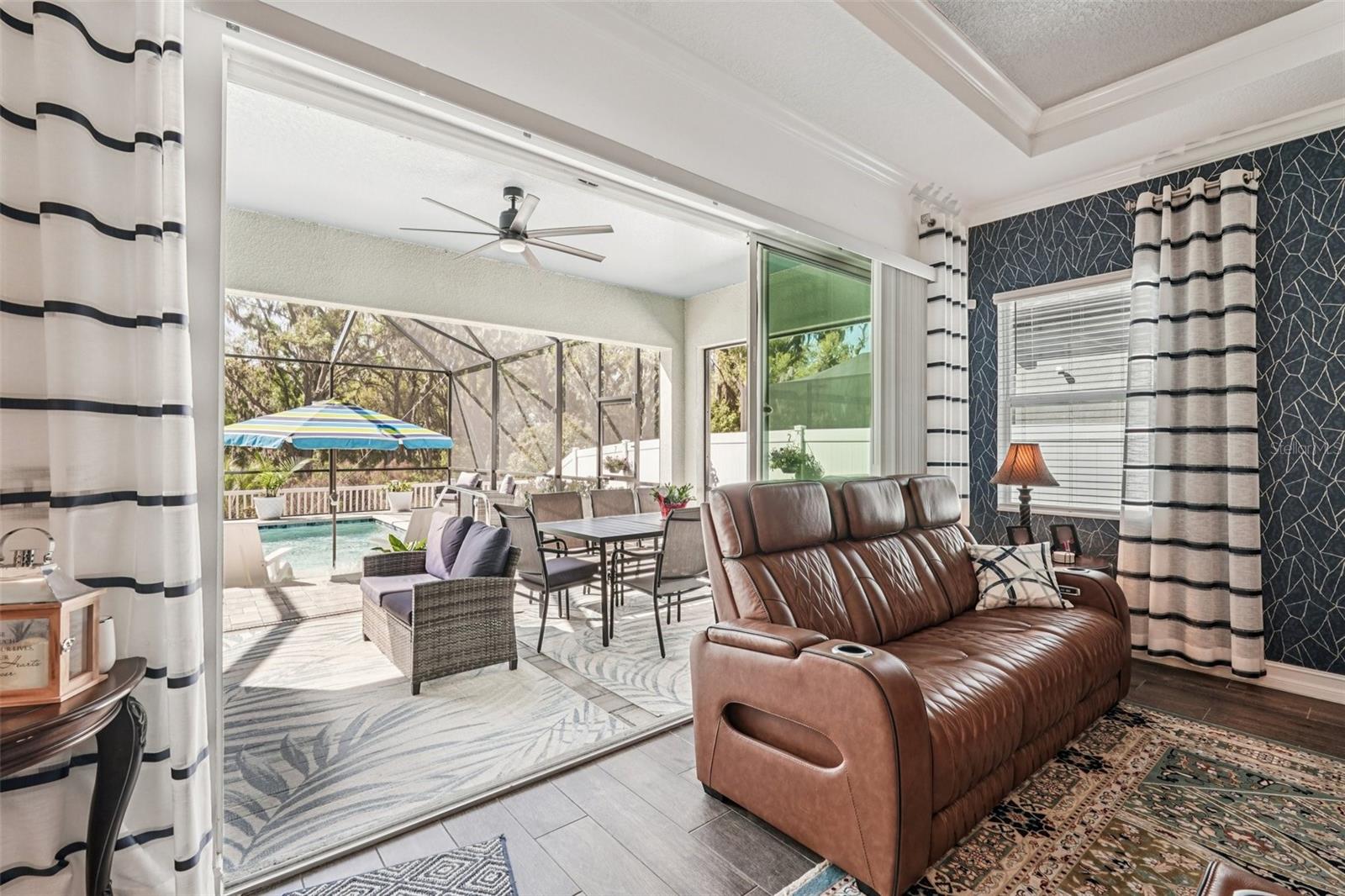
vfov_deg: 73.7
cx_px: 672
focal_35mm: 16
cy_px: 448
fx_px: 598
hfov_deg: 96.7
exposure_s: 1/60
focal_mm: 16
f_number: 8
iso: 400
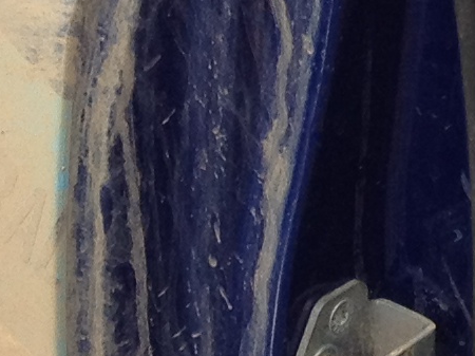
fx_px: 3484
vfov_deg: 5.7
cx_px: 1155
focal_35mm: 254
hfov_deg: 7.3
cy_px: -432
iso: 64
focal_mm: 4.28
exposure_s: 1/378
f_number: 2.4
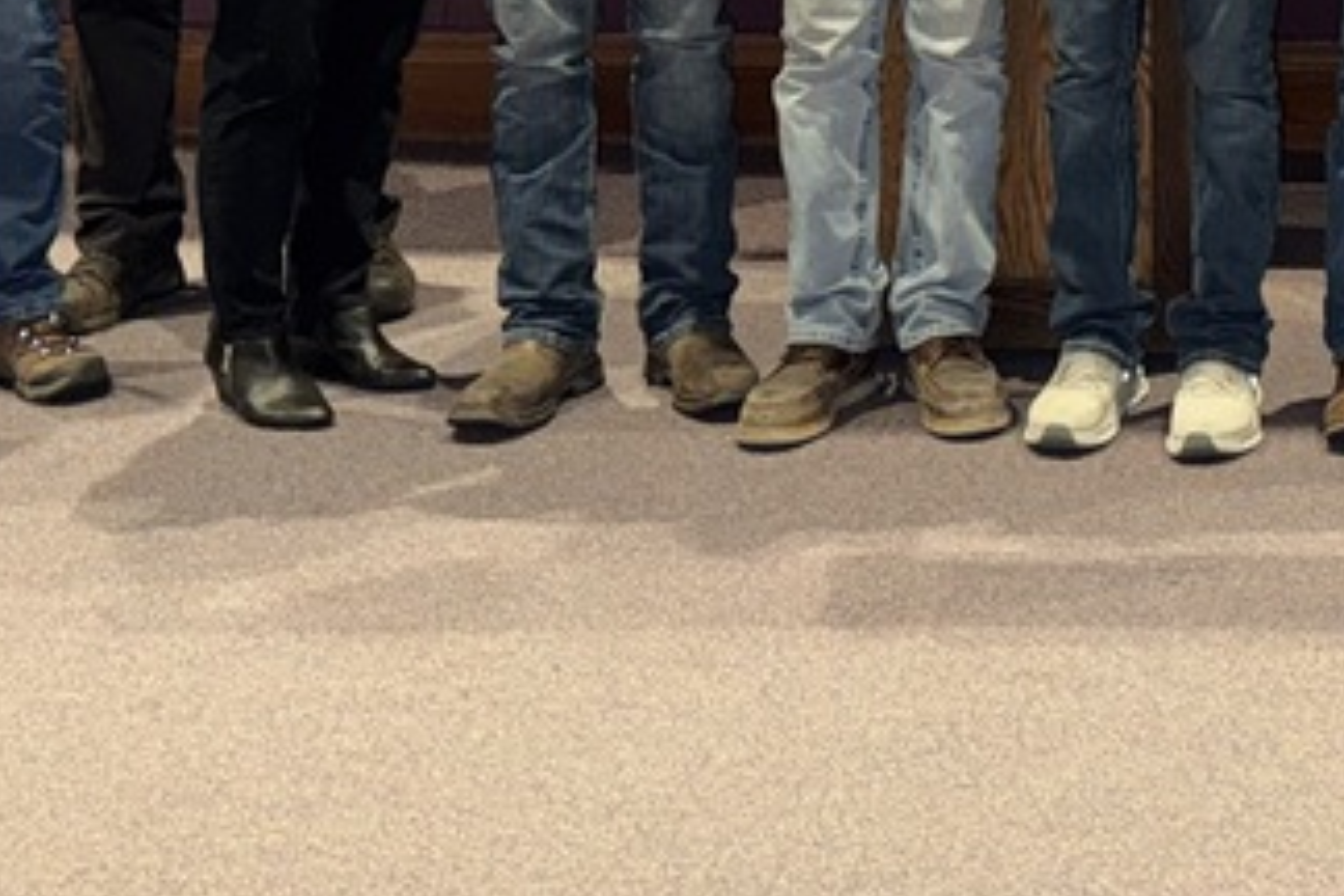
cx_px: 1481
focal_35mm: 79
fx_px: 2949
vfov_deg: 15.8
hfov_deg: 24.0
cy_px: -473
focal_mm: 6.76
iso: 125
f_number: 1.78
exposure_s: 1/12
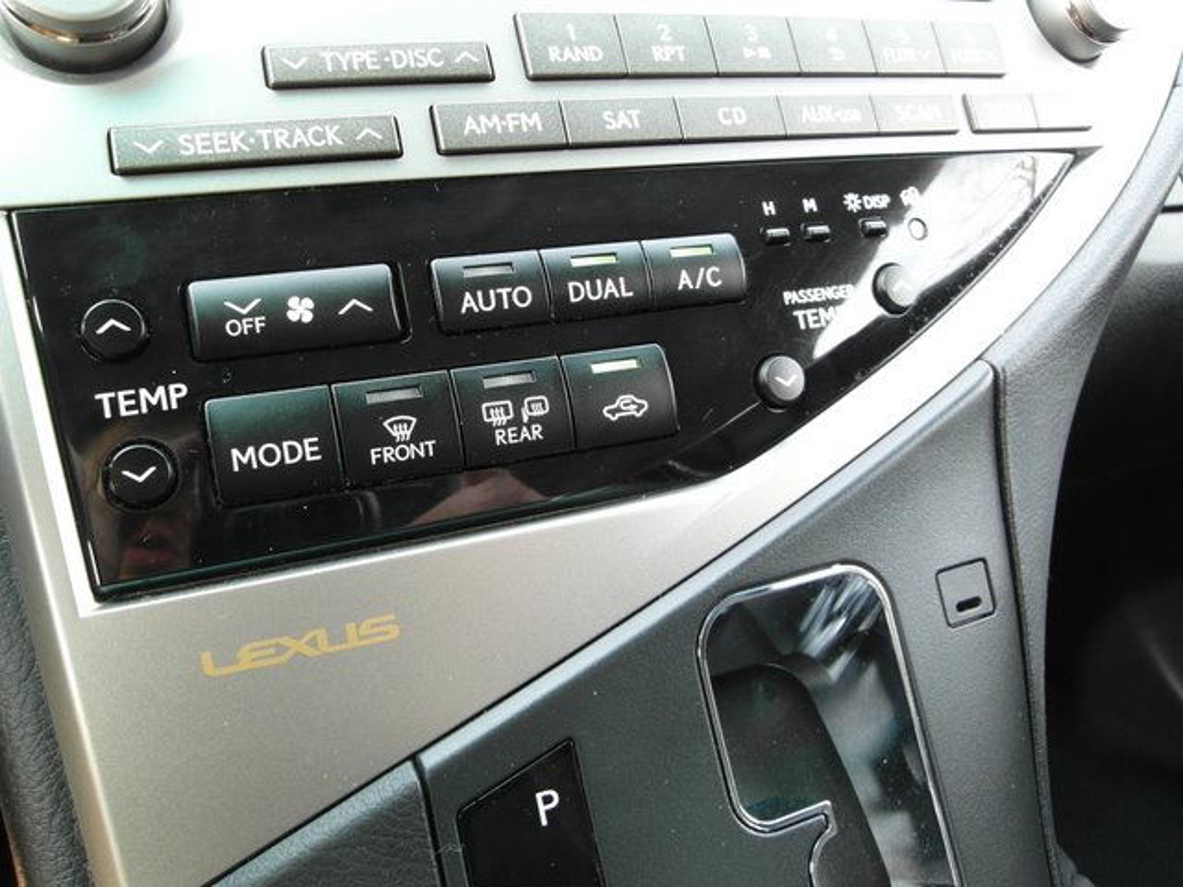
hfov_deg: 71.6
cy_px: 444
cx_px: 592
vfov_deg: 56.8
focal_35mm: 24
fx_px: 820
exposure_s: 1/30
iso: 160
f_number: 2.8
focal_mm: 4.4
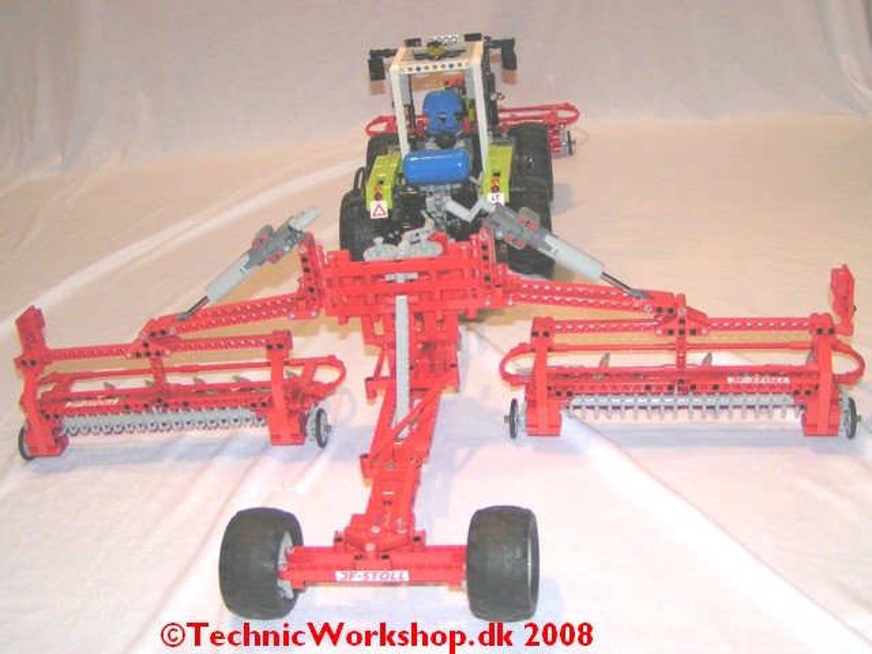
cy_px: 327
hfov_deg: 49.0
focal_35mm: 38
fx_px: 957
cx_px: 436
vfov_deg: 37.7
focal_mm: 5.8
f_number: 2.8
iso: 200
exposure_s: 1/40
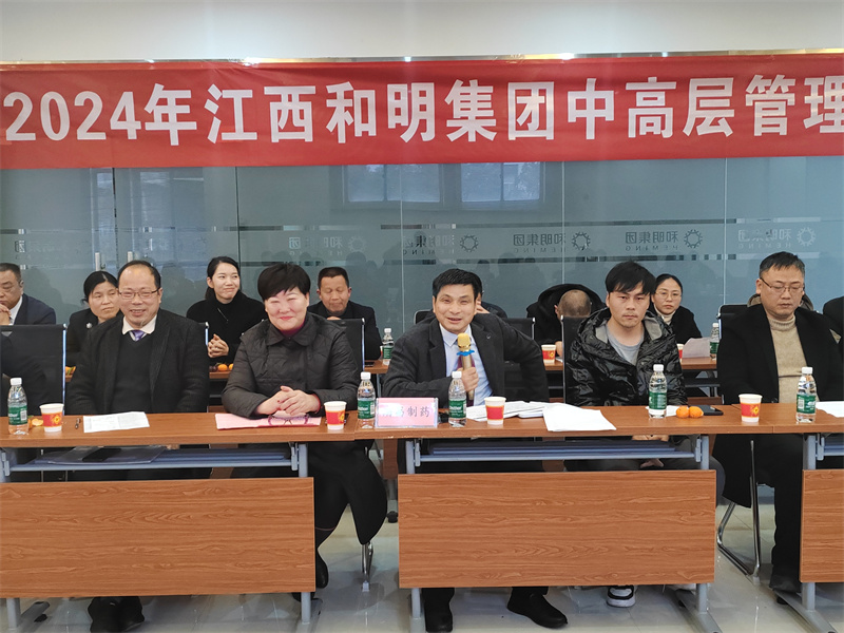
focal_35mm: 38
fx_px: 927
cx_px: 422
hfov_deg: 49.0
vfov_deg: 37.7
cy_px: 316
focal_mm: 6.14
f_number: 1.8
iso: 6400
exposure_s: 1/50
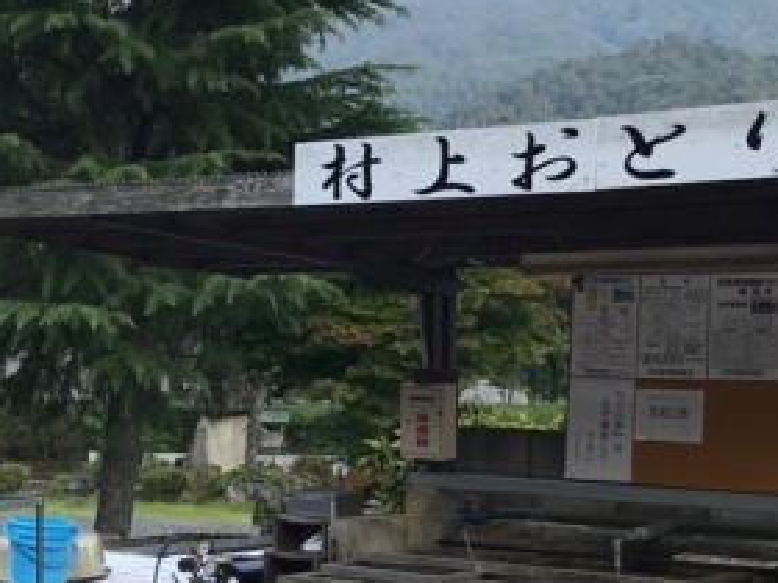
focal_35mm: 80
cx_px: 197
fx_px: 1798
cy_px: 358
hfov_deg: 24.2
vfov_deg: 18.4
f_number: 1.8
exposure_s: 1/532
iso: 20
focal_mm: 3.99
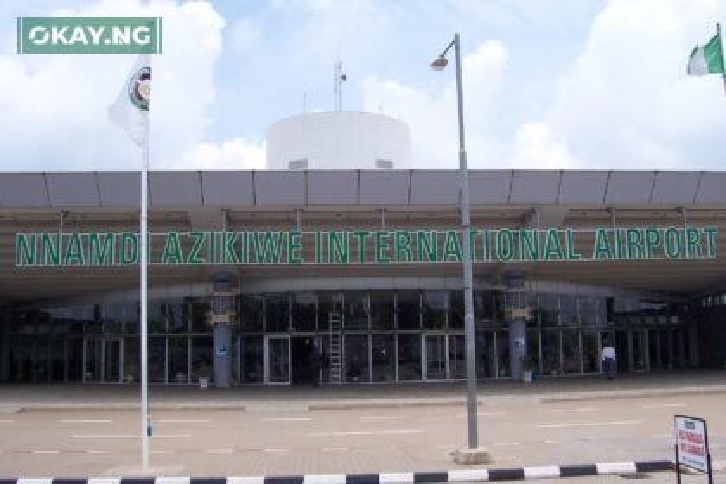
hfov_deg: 55.8
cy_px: 242
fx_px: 686
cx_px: 363
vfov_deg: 38.9
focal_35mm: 34
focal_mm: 5.6
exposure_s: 1/500
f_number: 5.6
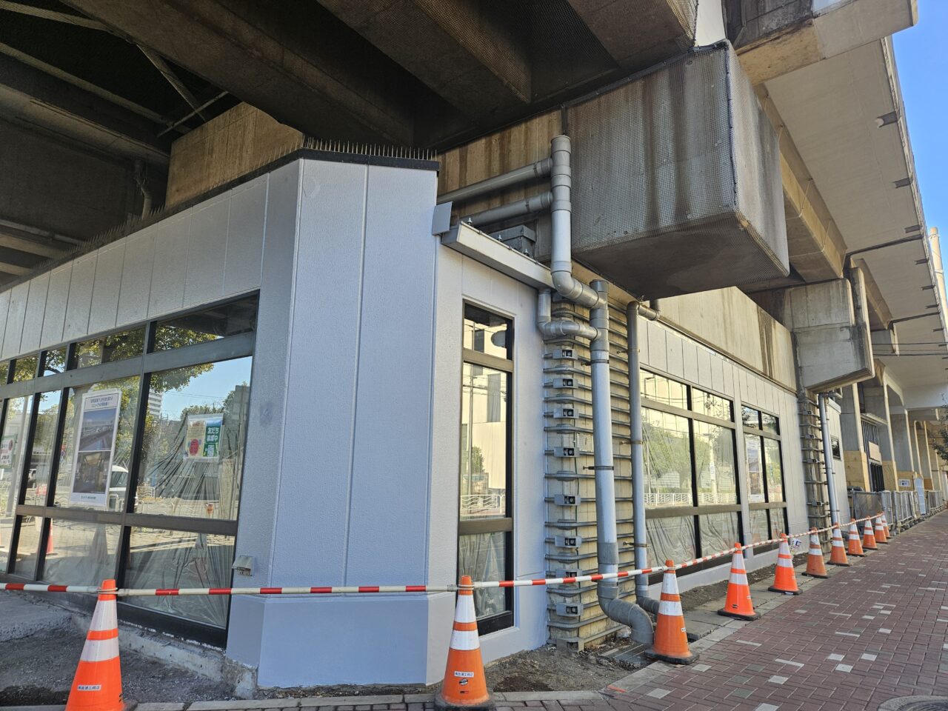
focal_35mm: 23
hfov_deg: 73.9
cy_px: 356
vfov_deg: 58.9
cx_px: 474
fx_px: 630
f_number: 1.8
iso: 50
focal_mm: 5.4
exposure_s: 1/397
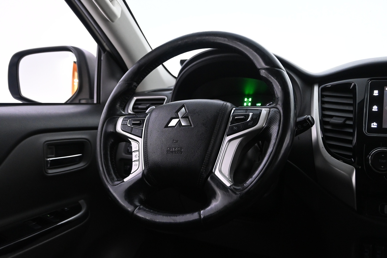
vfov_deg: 40.0
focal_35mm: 33
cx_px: 194
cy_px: 129
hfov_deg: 57.2
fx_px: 355
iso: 2500
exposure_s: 1/30
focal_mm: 22
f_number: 4
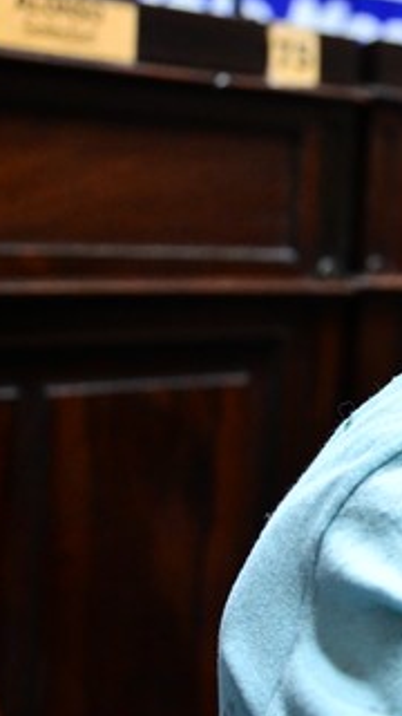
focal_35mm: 97
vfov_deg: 22.1
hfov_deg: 10.3
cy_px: 335
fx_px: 1831
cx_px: 1056
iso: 2500
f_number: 3.2
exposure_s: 1/125
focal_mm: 29.5
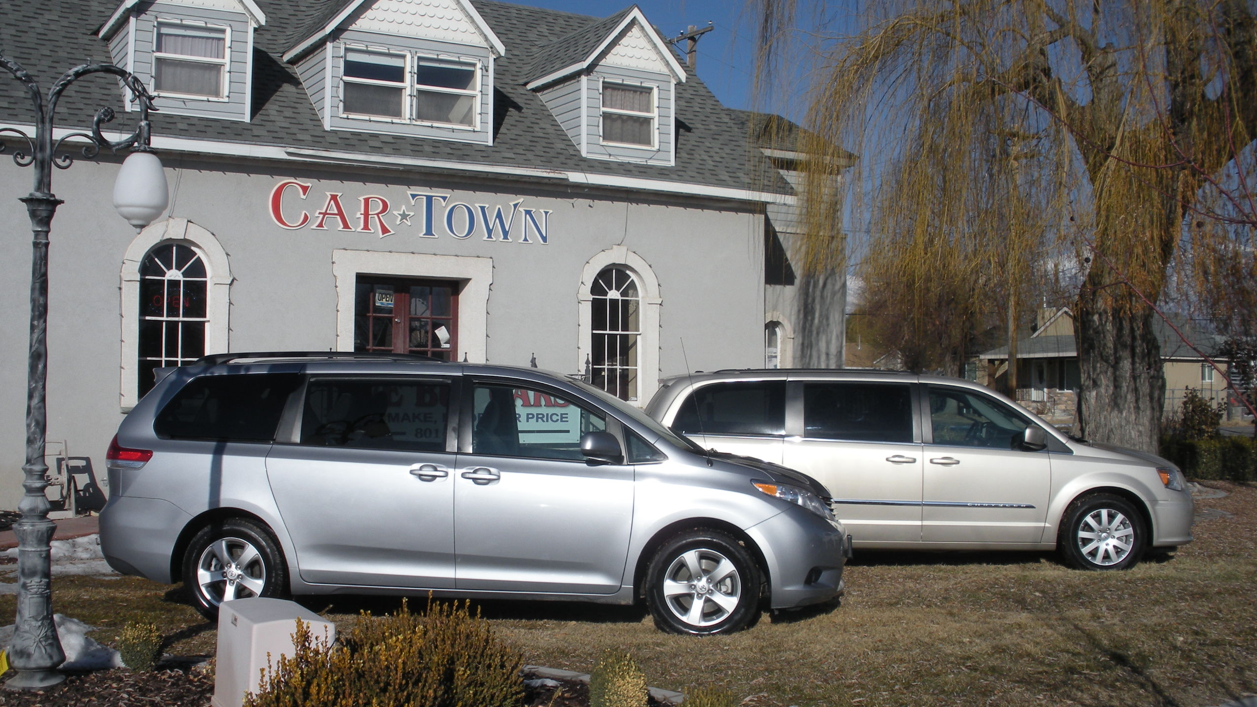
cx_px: 624
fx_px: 1333
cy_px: 347
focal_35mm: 40
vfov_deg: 29.7
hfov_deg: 50.5
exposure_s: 1/638
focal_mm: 6.3
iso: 64
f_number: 5.6
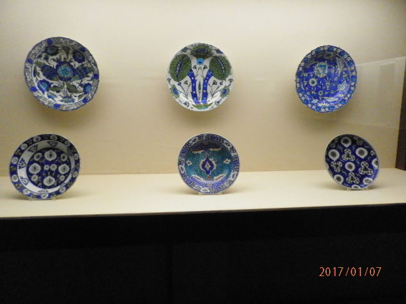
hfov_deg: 65.3
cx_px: 203
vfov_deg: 51.3
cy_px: 152
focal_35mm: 27
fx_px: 317
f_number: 3.2
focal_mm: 4.9
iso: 640
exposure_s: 1/160
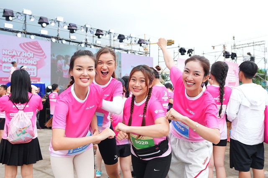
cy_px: 89
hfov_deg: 51.9
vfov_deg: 35.9
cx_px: 134
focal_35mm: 37
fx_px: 275
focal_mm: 25
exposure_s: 1/250
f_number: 4
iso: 400
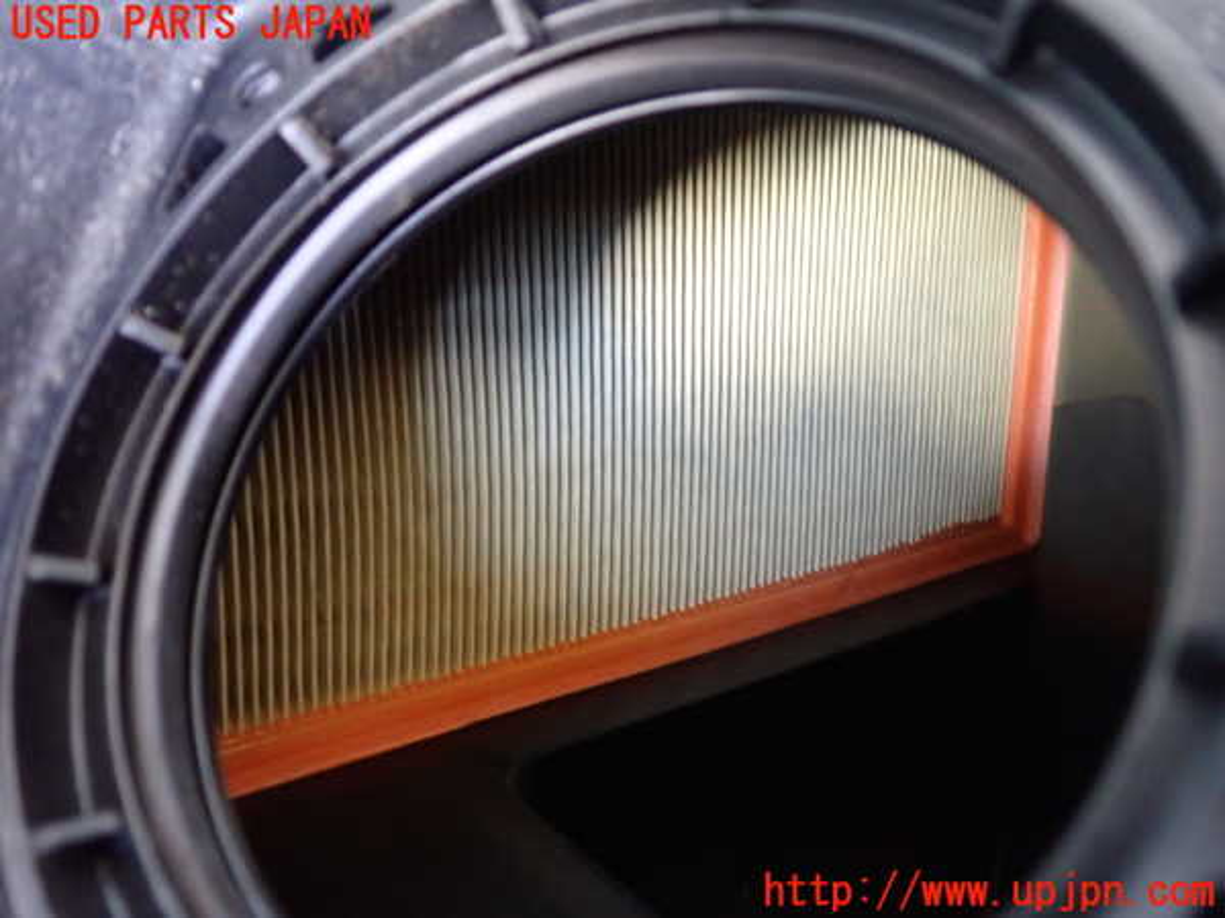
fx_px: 1062
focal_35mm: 30
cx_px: 612
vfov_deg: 46.8
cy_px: 459
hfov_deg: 60.0
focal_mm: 5.4
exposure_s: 1/30
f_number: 2.3
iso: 640
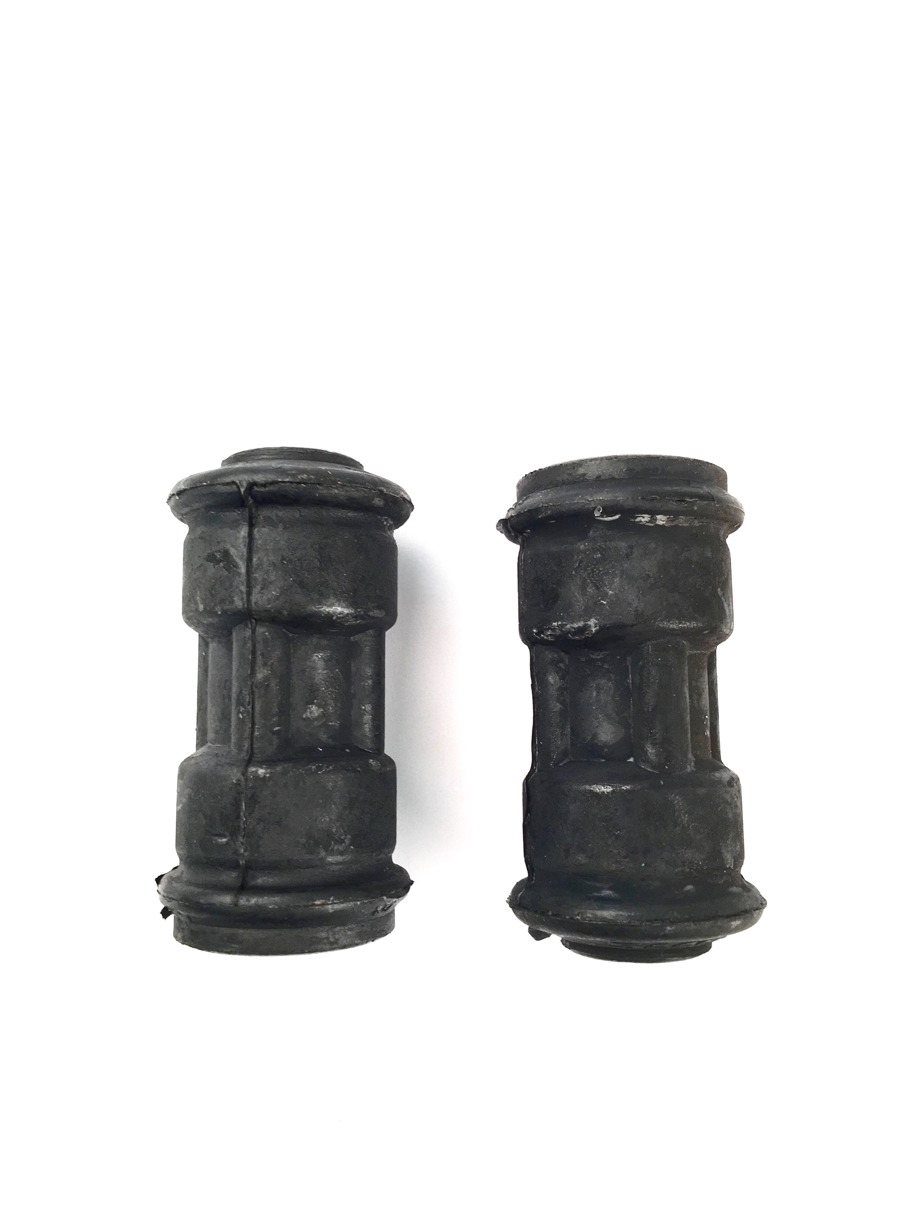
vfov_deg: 61.7
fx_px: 1012
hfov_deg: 48.2
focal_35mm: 29
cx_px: 453
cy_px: 604
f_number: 2.2
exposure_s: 1/50
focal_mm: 4.15
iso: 32
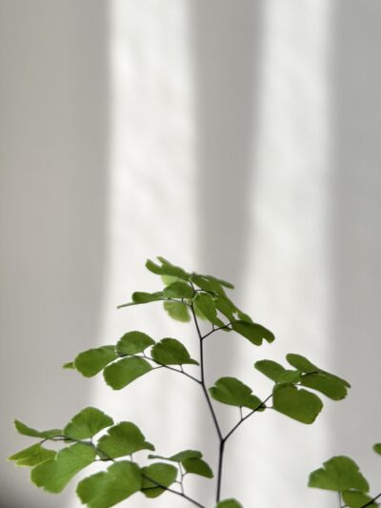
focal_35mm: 48
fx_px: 704
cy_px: 254
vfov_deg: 39.6
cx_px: 190
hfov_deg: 30.3
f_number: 1.78
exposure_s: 1/522
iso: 64
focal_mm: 6.76
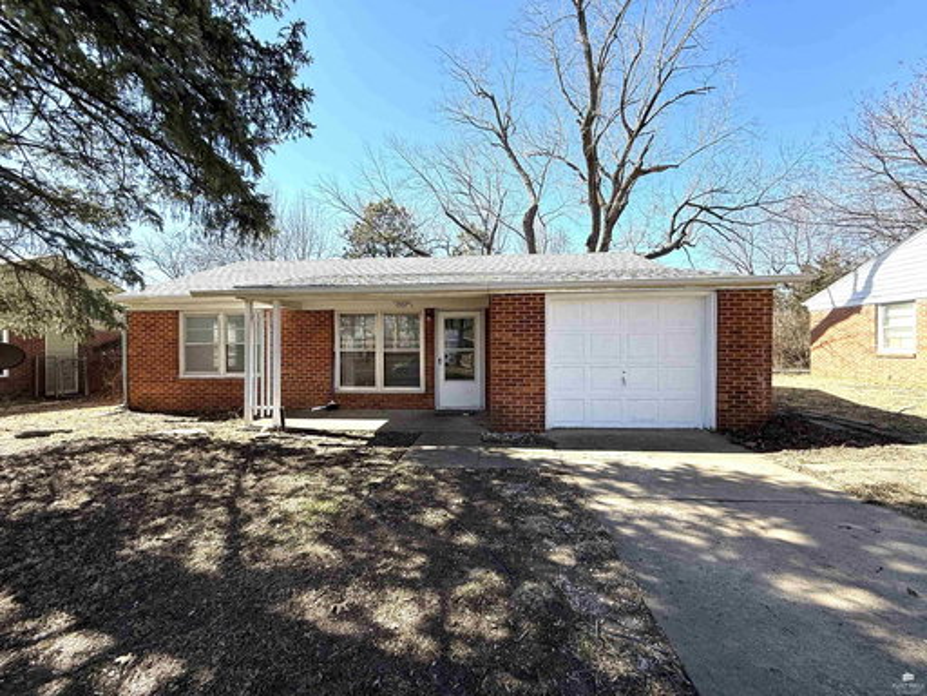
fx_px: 375
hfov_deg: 102.1
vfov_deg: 85.7
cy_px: 348
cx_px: 464
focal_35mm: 14
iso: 50
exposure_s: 1/619
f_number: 2.2
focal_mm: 2.22
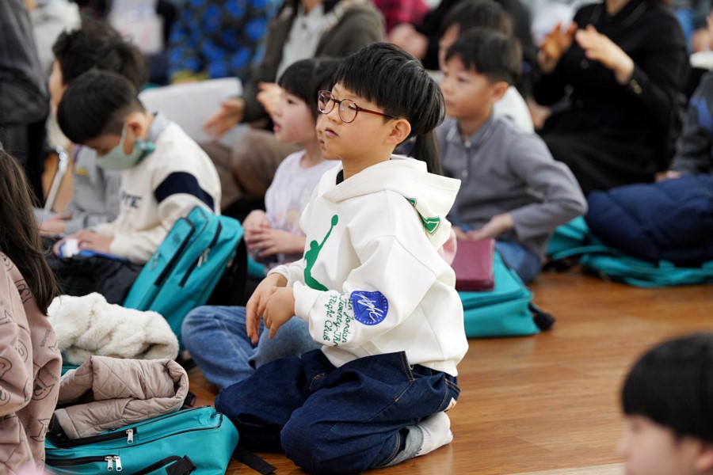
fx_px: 3248
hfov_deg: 12.5
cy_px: 238
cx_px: 356
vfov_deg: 8.4
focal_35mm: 164
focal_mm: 164
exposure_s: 1/200
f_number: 3.5
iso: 1600
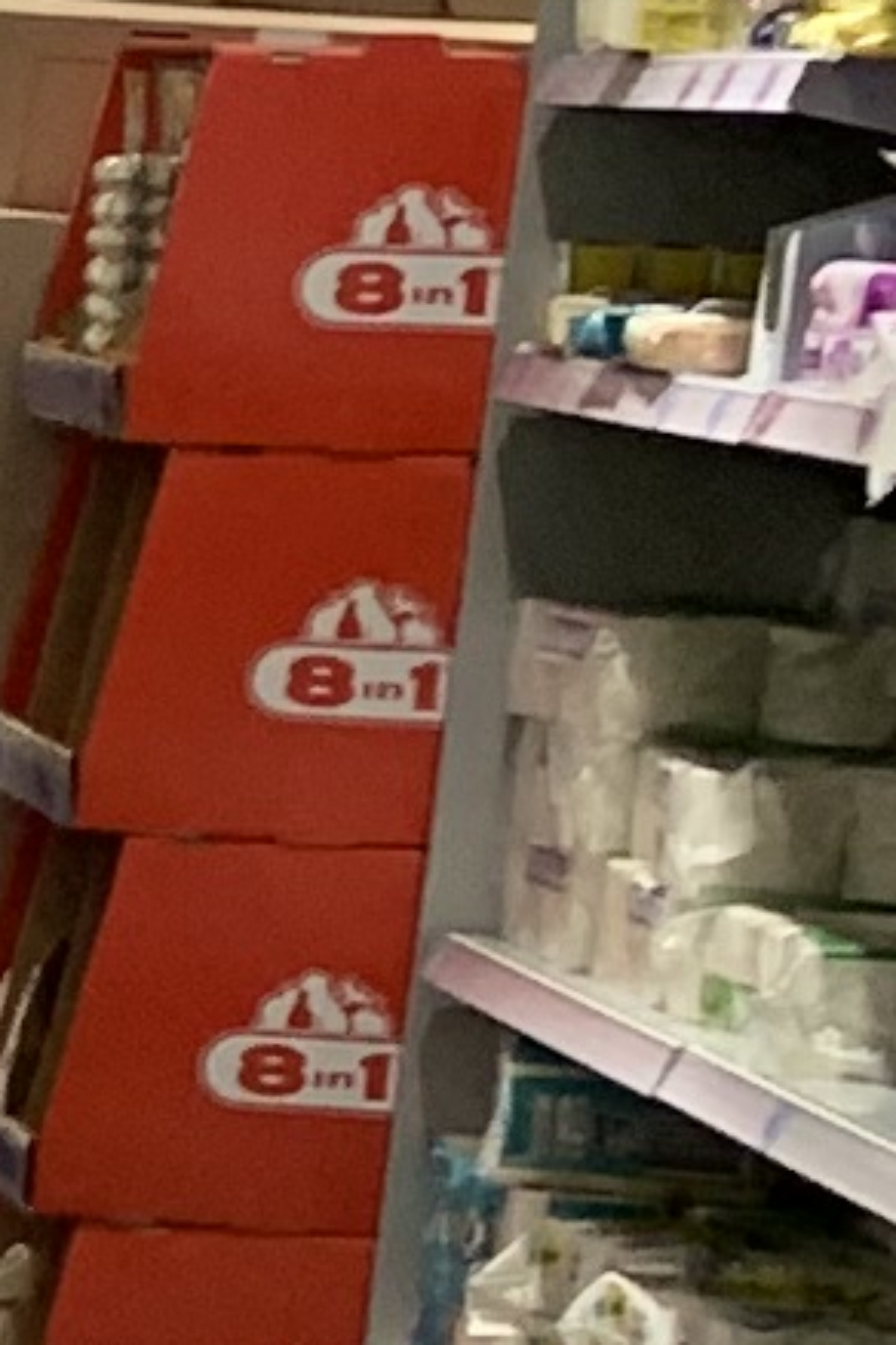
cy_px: 1066
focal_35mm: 249
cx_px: -4572
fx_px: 9295
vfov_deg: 8.3
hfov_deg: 4.3
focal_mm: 4.25
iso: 100
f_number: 1.8
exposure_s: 1/90
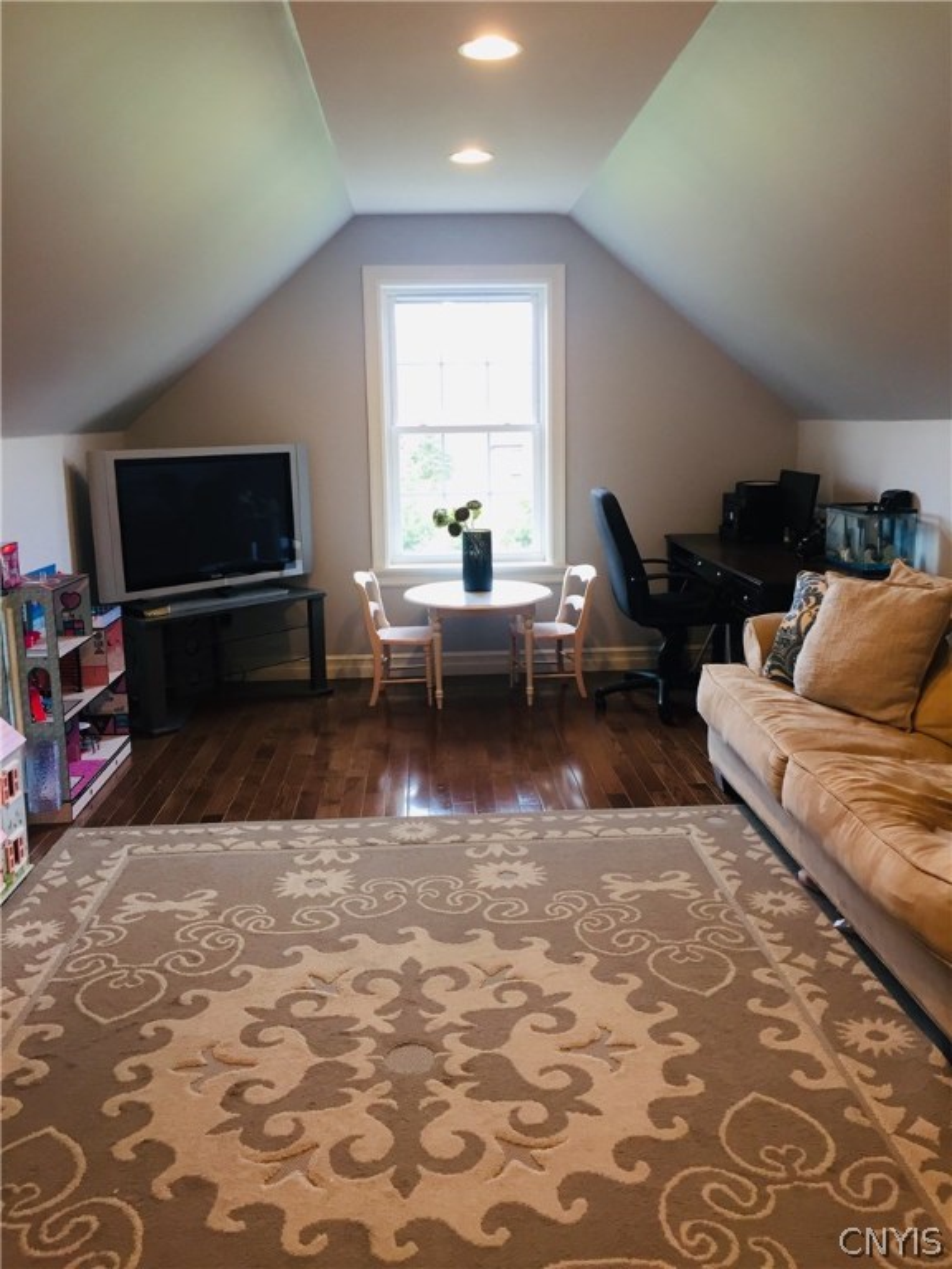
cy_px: 634
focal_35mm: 29
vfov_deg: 61.7
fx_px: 1063
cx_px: 476
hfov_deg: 48.2
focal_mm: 4.15
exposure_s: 1/30
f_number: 2.2
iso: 64
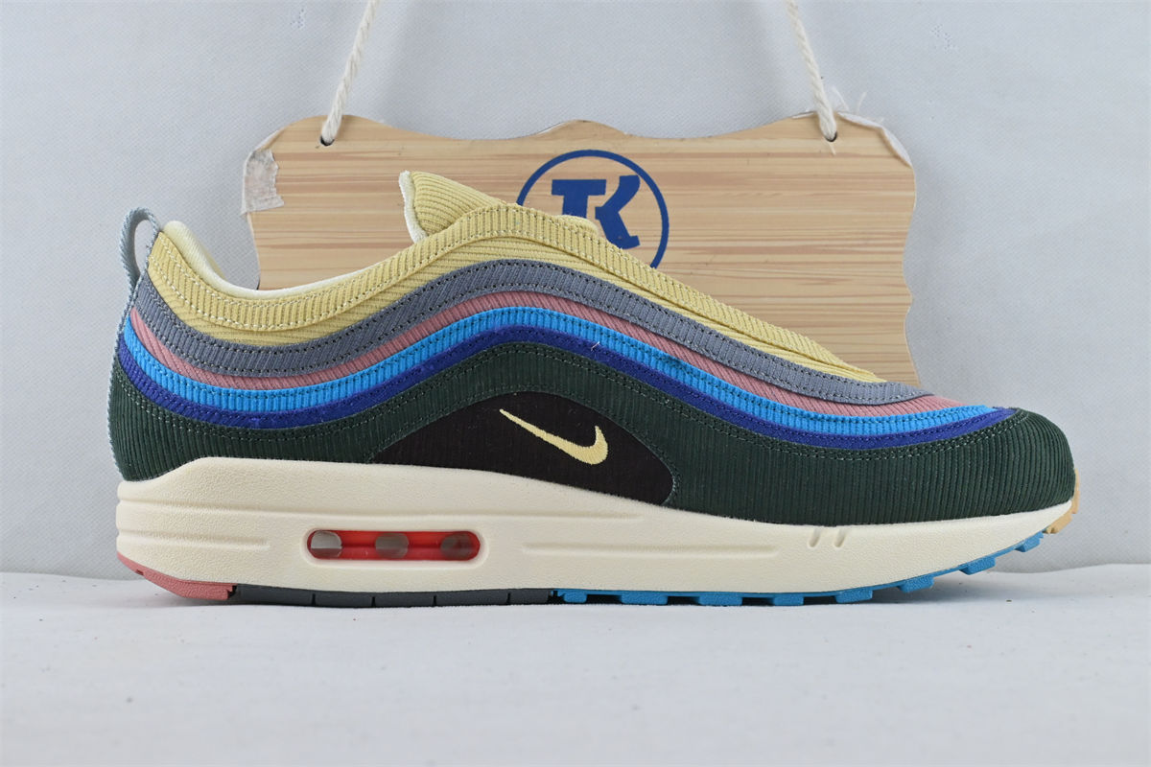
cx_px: 576
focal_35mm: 45
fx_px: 1439
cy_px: 384
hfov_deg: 43.6
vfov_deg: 29.9
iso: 1000
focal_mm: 30
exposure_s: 1/160
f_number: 10
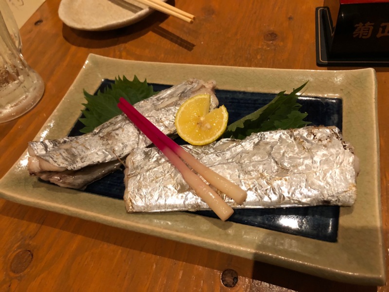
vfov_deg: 49.7
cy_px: 146
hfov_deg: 63.4
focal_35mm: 28
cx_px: 194
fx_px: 315
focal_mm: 3.99
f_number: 1.8
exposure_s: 1/7
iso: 100
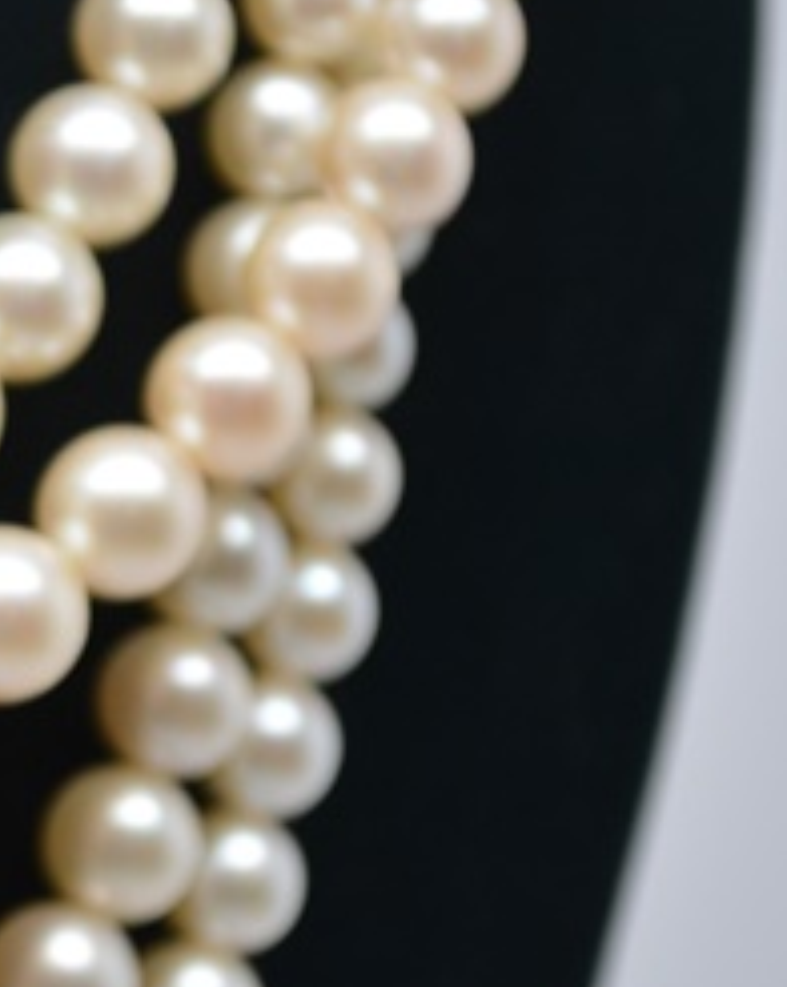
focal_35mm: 189
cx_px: -313
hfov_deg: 8.0
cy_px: 566
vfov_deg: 10.2
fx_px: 5521
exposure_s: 1/60
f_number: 5.6
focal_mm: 55
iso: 800
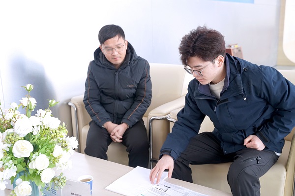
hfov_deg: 47.4
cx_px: 148
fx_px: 336
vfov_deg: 32.6
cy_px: 98
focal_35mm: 41
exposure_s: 1/160
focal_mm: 41
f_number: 4
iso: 1250
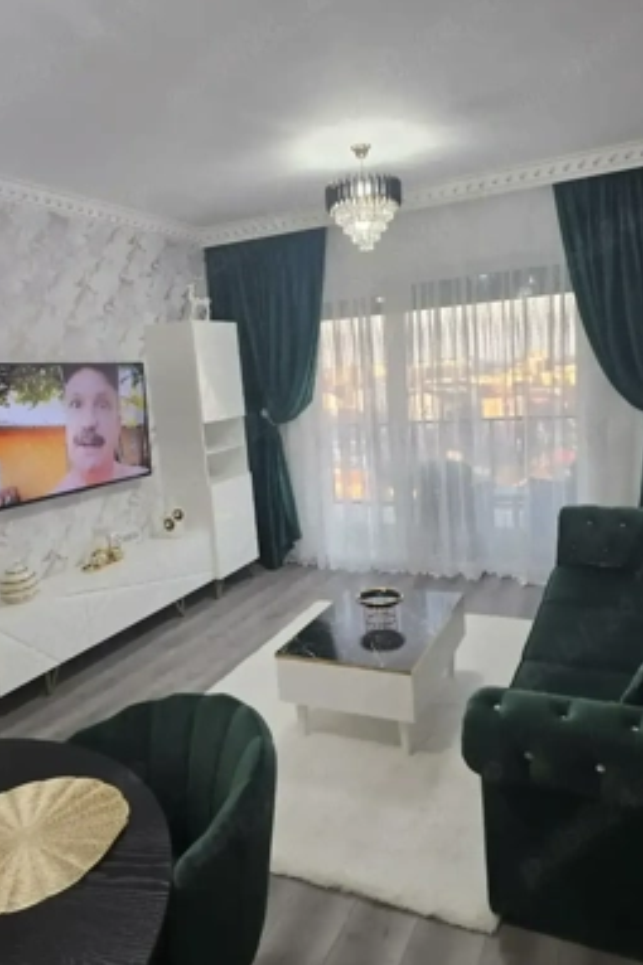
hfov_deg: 51.2
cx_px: 333
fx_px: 670
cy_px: 476
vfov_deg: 71.5
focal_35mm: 25
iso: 125
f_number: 1.7
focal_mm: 6.3
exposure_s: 1/100
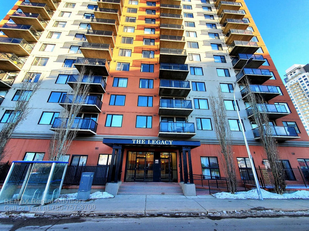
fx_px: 116
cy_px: 116
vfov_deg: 89.9
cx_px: 154
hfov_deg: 106.2
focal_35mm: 13
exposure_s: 1/152
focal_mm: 1.8
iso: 50
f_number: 2.2
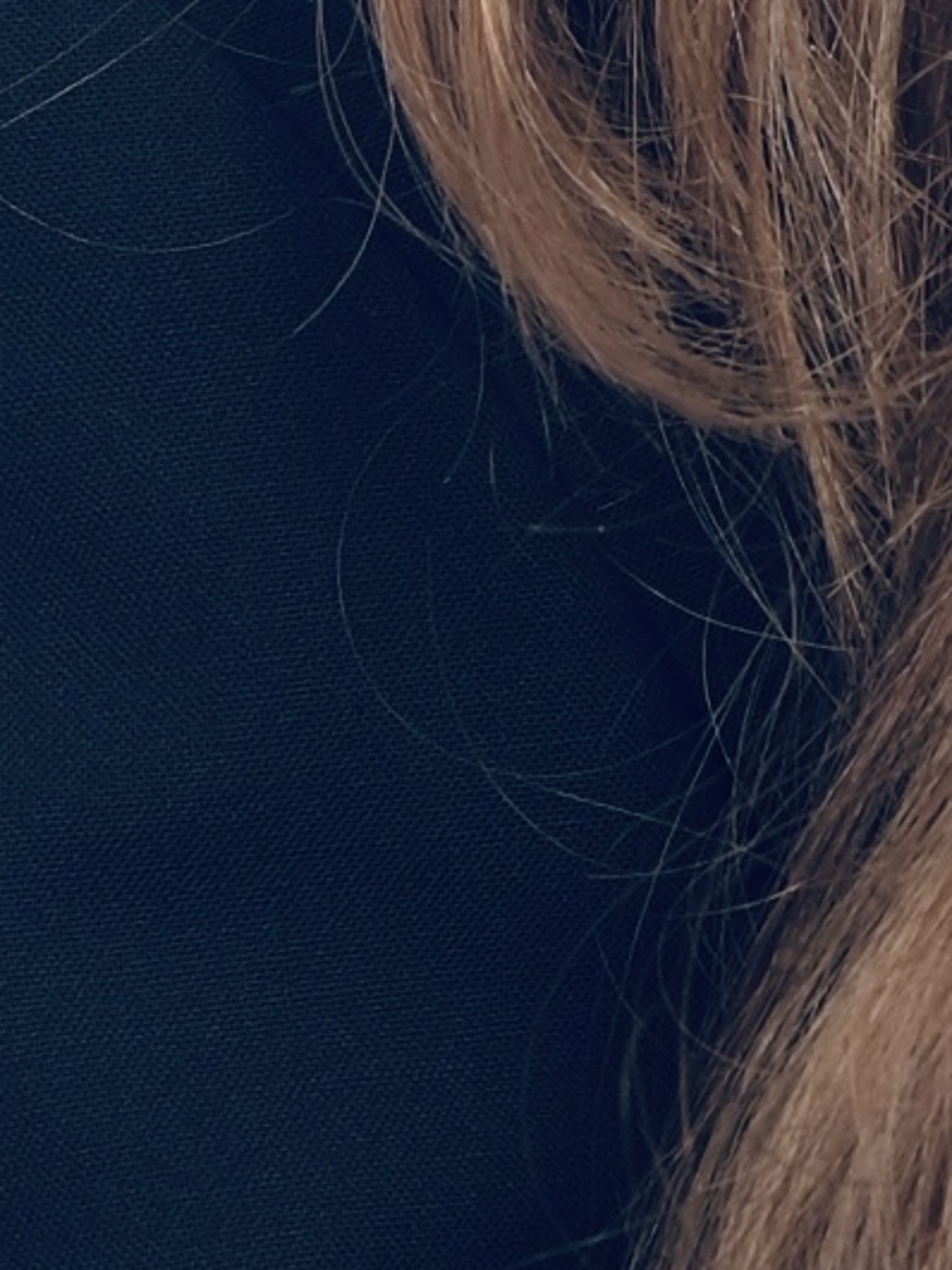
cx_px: 2514
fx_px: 43617
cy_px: -1643
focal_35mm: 1189
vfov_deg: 1.7
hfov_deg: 1.2
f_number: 6.3
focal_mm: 145
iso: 320
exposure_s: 1/160
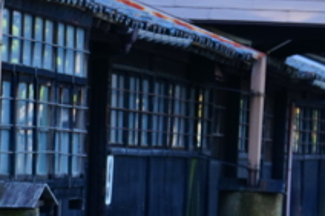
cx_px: 110
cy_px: 91
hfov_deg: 6.0
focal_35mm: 344
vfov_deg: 4.0
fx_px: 3103
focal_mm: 61
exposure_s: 1/90
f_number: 5.6
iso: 160
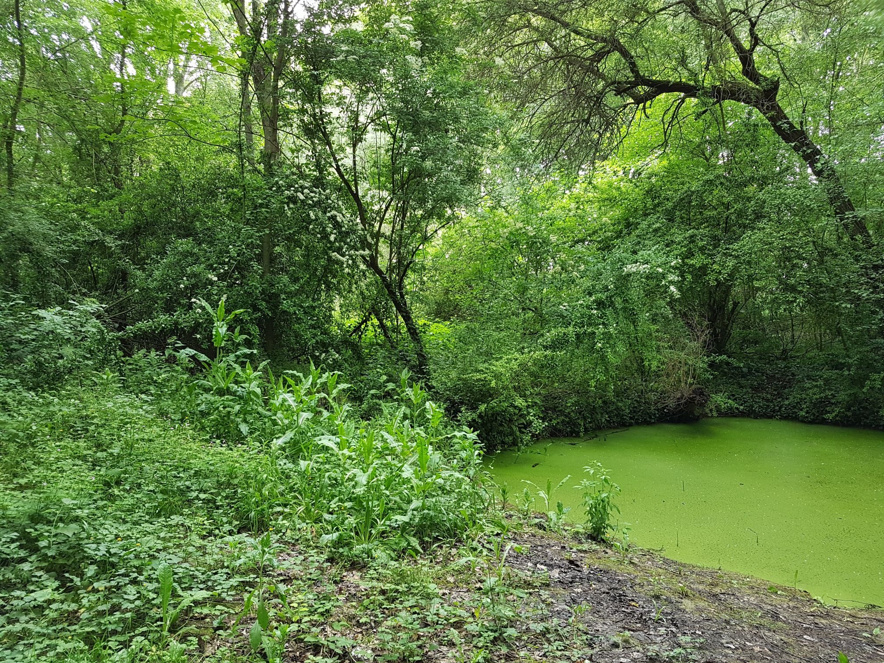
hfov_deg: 67.3
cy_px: 332
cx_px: 442
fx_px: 664
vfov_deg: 53.1
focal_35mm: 26
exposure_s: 1/50
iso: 80
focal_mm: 4.2
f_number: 1.7
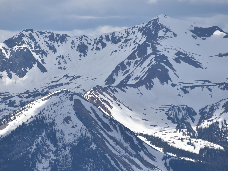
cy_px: 93
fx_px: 2634
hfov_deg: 5.0
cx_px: 103
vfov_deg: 3.7
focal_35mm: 400
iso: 100
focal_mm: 300
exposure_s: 1/640
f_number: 8
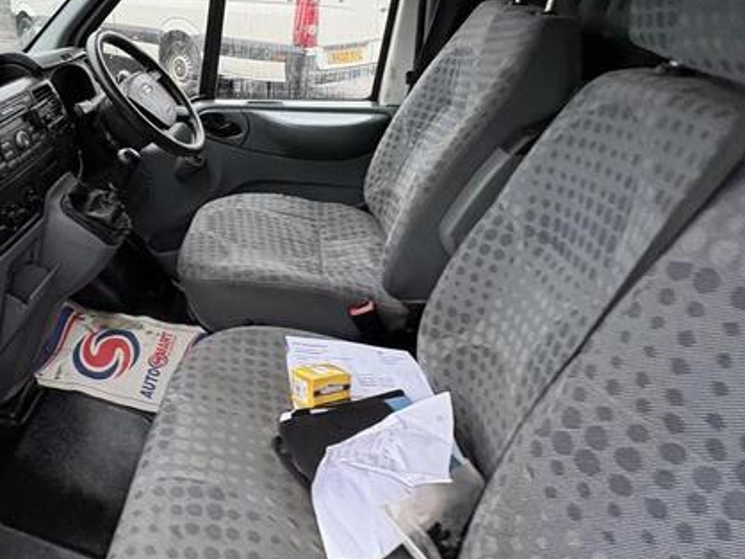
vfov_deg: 44.7
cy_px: 116
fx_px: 646
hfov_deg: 53.7
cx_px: 100
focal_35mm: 30
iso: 125
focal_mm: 2.22
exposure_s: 1/99
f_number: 2.2
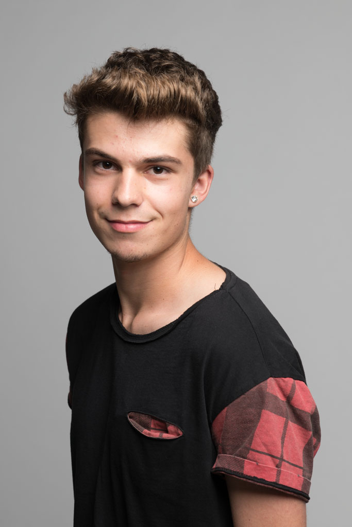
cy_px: 264
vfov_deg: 28.8
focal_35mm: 70
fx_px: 1026
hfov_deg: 19.5
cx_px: 176
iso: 100
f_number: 7.1
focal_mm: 70
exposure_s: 1/160
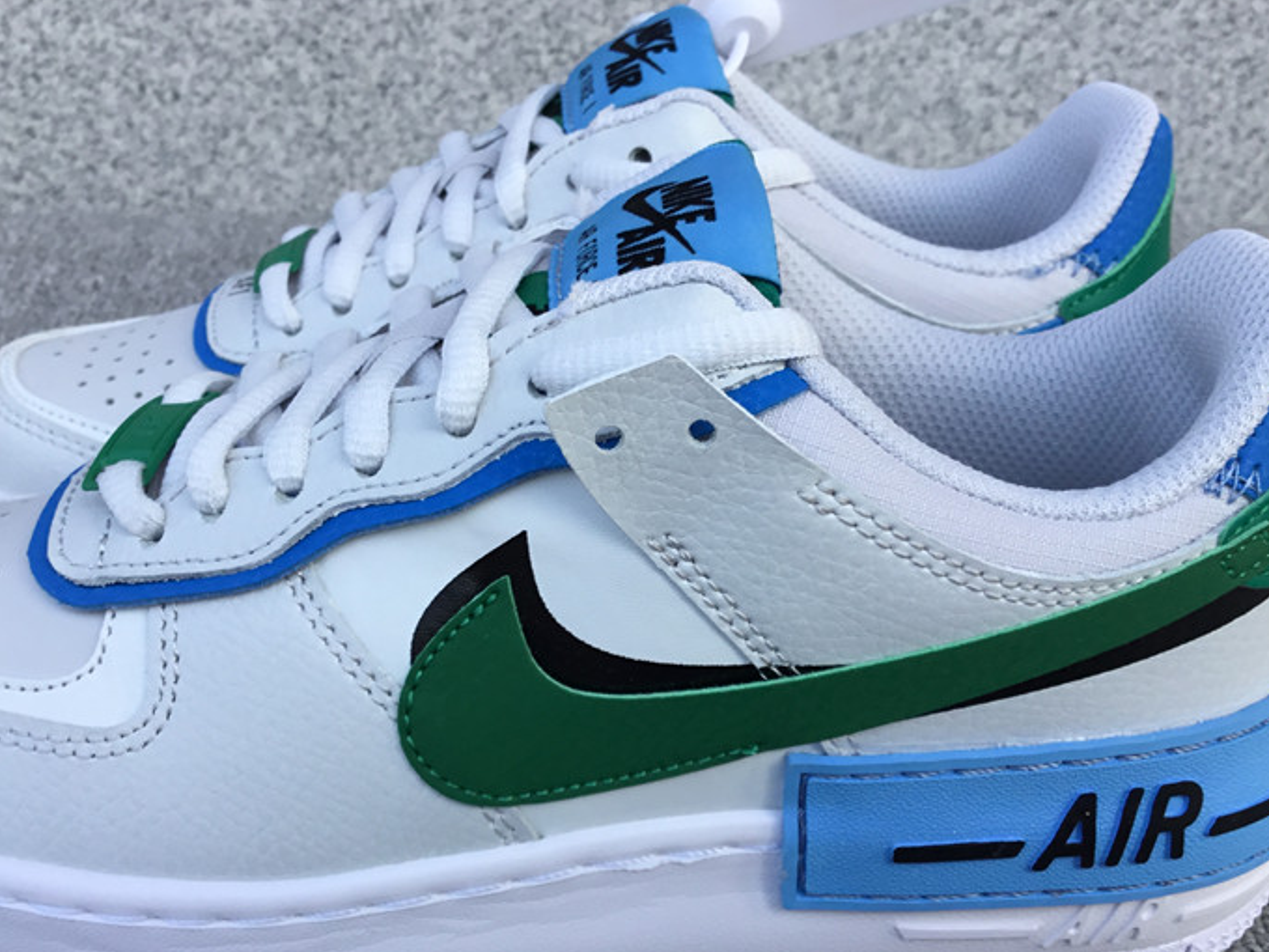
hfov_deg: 45.8
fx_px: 1503
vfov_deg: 35.0
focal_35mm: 41
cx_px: 614
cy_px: 565
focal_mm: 3.3
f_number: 2.4
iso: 25
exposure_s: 1/287
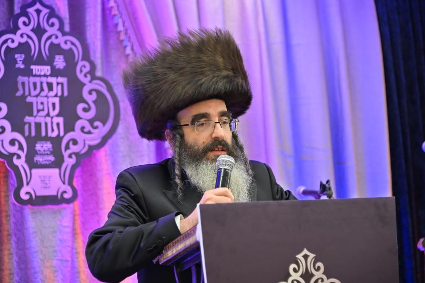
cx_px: 212
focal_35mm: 85
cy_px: 142
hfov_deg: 23.9
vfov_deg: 16.1
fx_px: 1004
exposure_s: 1/160
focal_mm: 85
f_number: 4
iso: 500
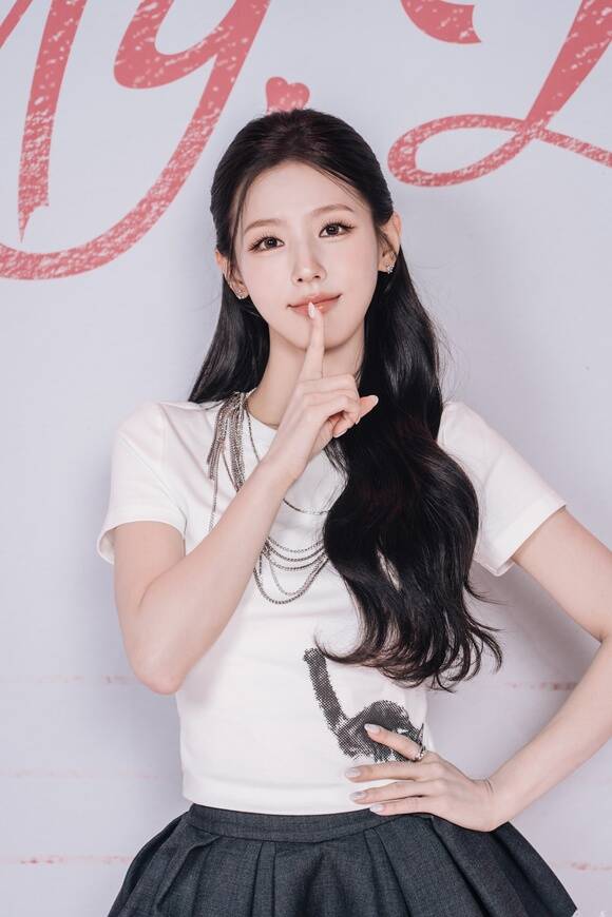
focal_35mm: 105
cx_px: 306
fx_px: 2677
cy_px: 458
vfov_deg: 19.5
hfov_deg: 13.0
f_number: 4
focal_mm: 105
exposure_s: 1/125
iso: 320
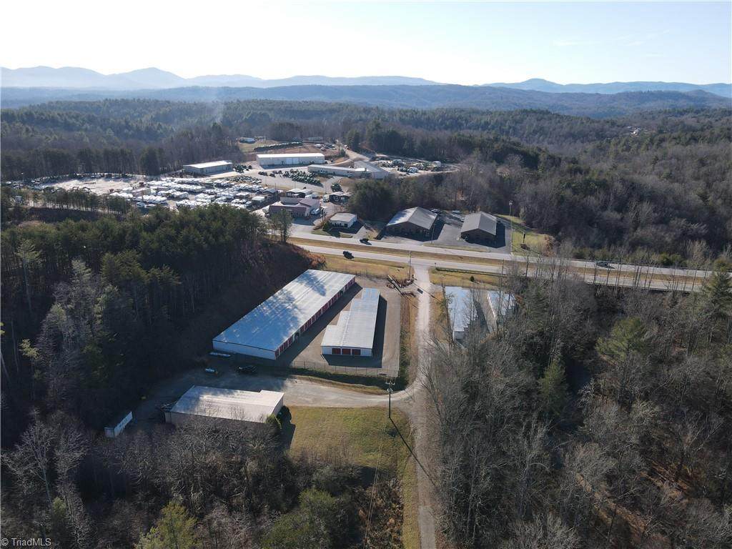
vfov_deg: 56.8
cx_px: 366
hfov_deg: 71.6
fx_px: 508
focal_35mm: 24
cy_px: 274
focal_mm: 4.5
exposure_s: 1/400
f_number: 2.8
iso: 100
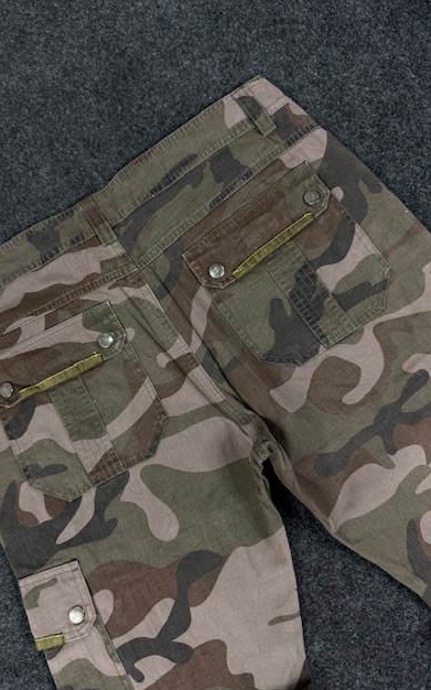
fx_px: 489
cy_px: 343
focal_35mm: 26
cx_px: 179
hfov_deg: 47.4
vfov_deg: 70.4
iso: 200
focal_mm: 6.76
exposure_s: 1/100
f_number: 1.78
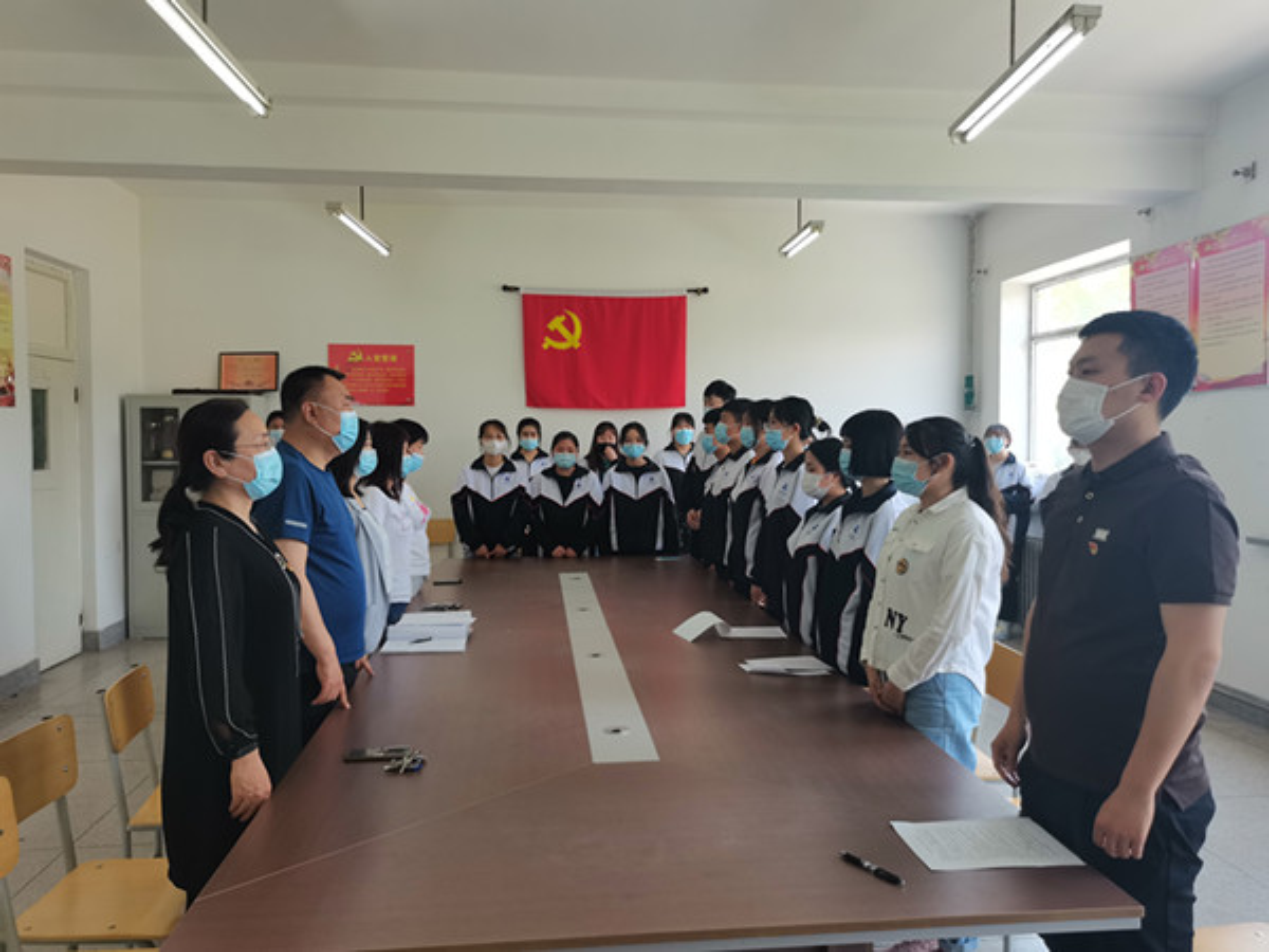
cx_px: 634
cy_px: 476
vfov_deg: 53.1
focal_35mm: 26
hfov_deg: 67.3
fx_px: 953
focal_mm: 5.58
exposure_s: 1/100
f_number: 1.8
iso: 160
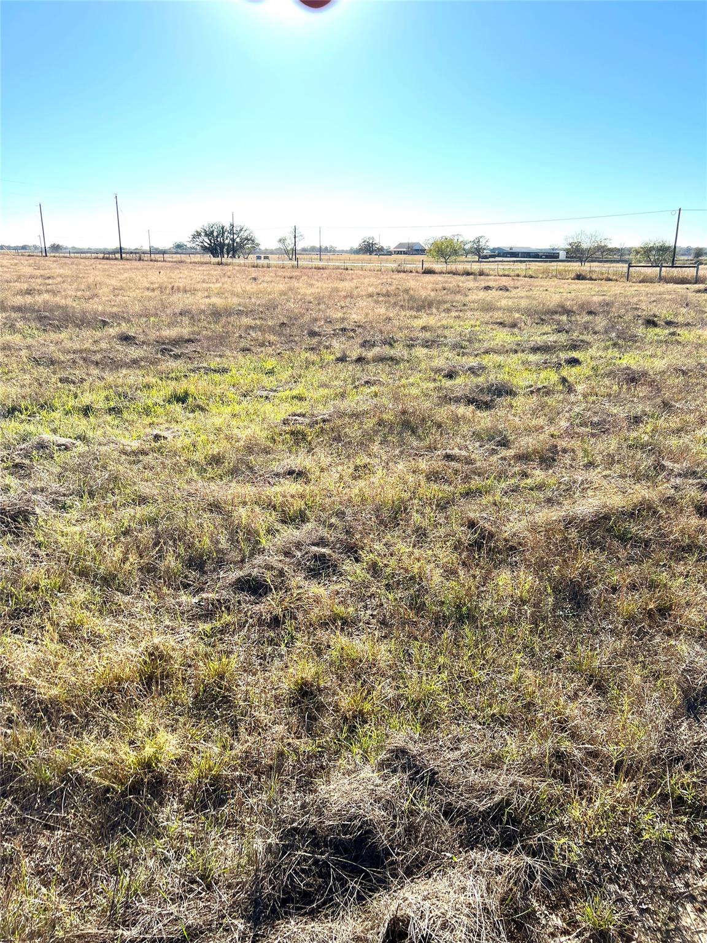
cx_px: 354
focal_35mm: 26
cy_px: 472
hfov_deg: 53.1
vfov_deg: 67.3
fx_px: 708
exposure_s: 1/2994
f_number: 1.5
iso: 50
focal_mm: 5.7
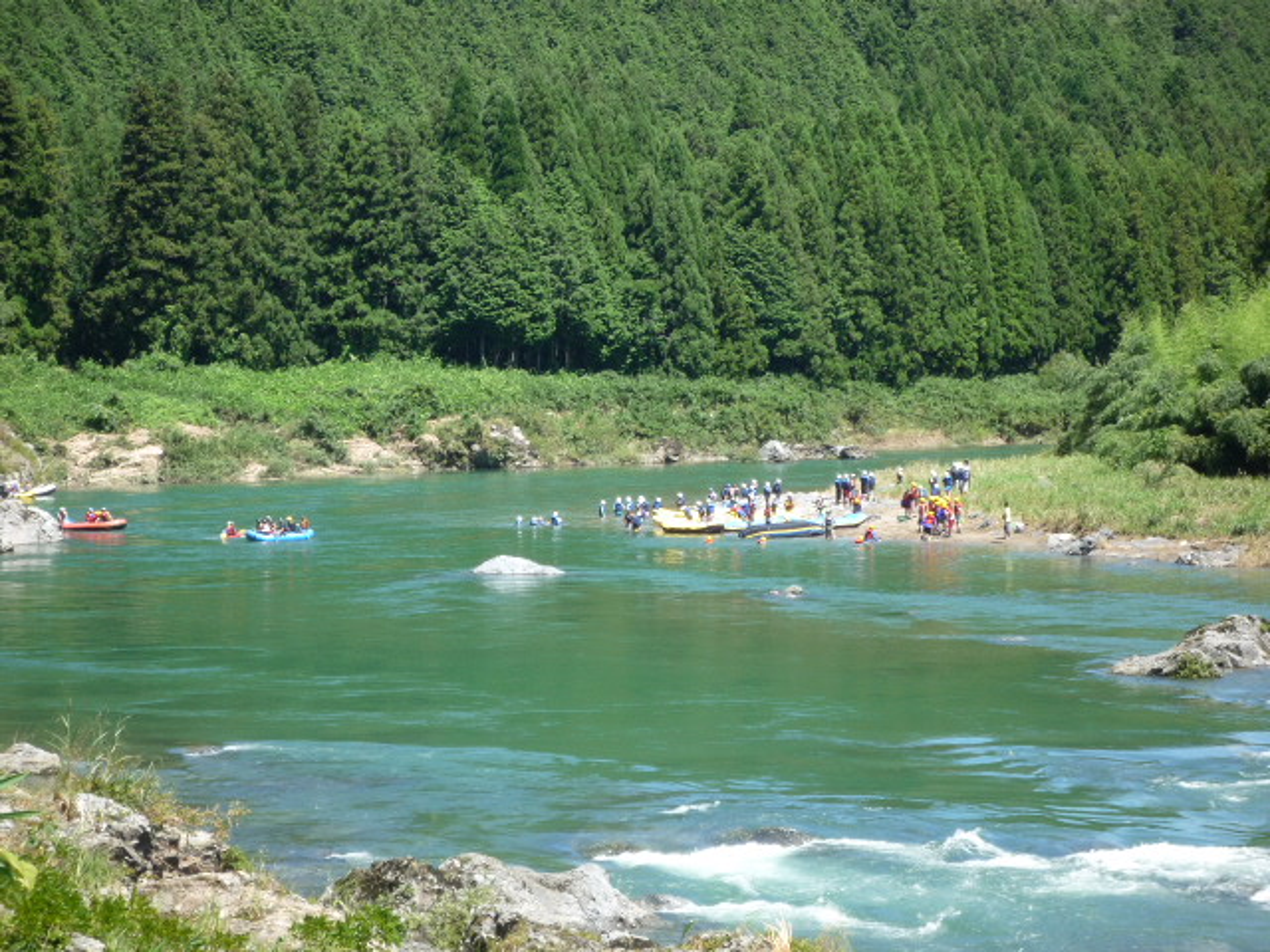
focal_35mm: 100
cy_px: 476
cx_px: 635
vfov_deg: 14.8
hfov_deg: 19.6
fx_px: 3669
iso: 100
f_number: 5.6
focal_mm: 17.6
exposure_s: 1/125
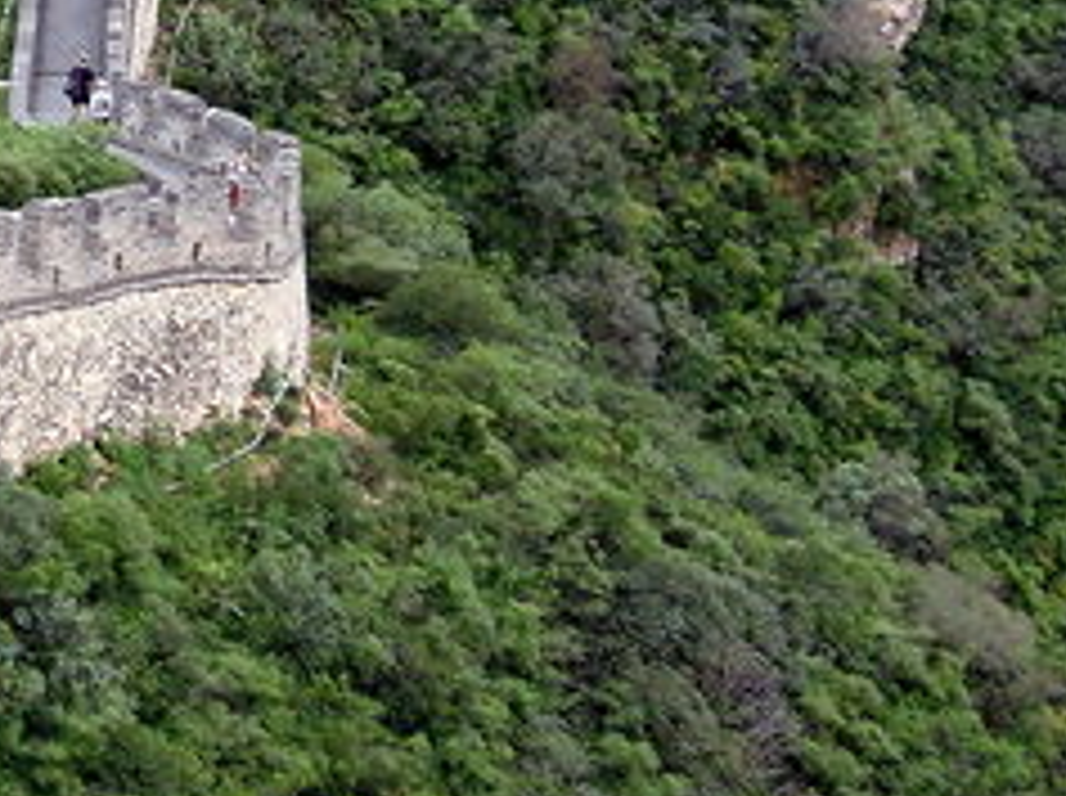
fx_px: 4366
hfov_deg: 13.6
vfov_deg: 10.3
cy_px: 36
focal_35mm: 142
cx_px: -148
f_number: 3.9
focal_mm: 10.4
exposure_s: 1/40
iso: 64
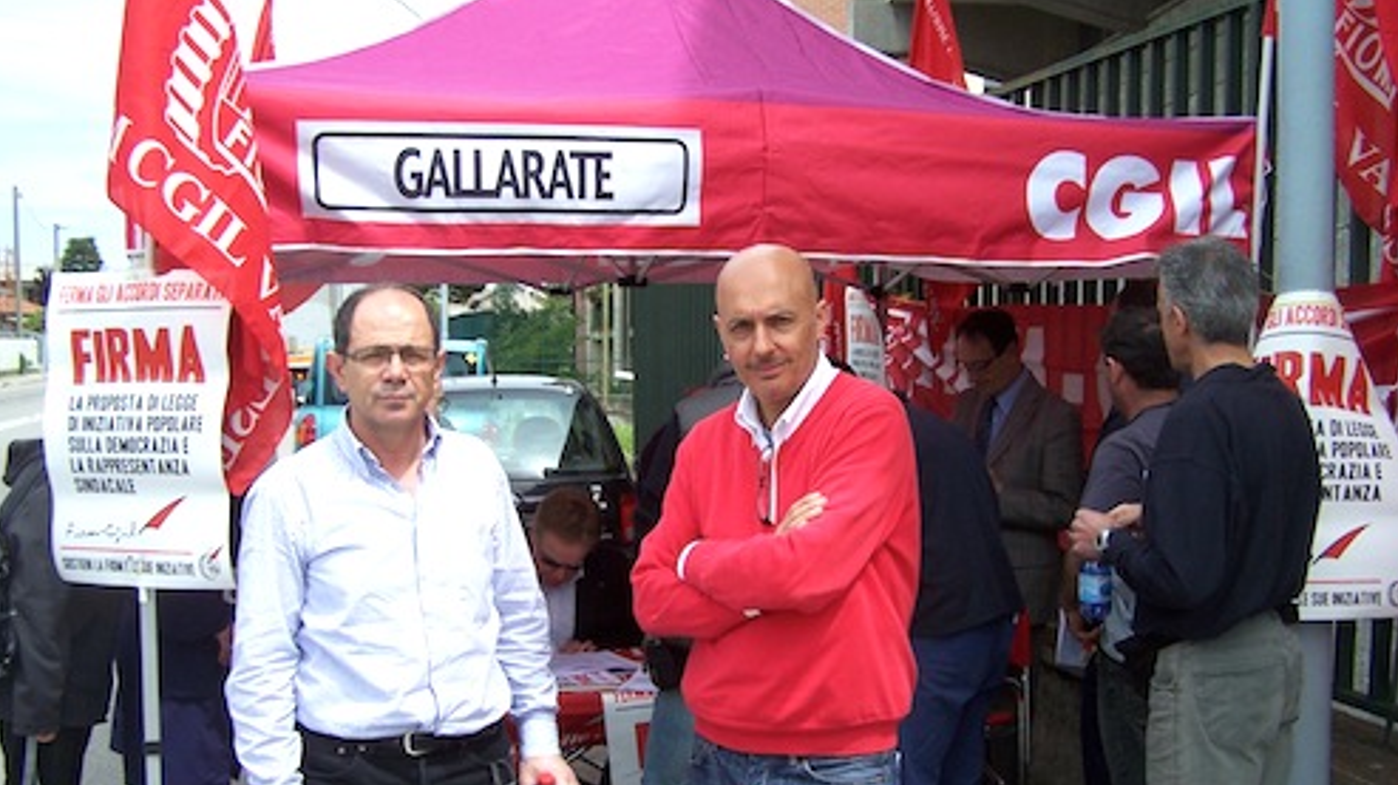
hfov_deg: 48.4
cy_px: 458
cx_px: 700
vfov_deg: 28.3
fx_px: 1556
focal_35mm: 42
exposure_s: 1/1000
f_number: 2.8
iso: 80
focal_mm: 6.3
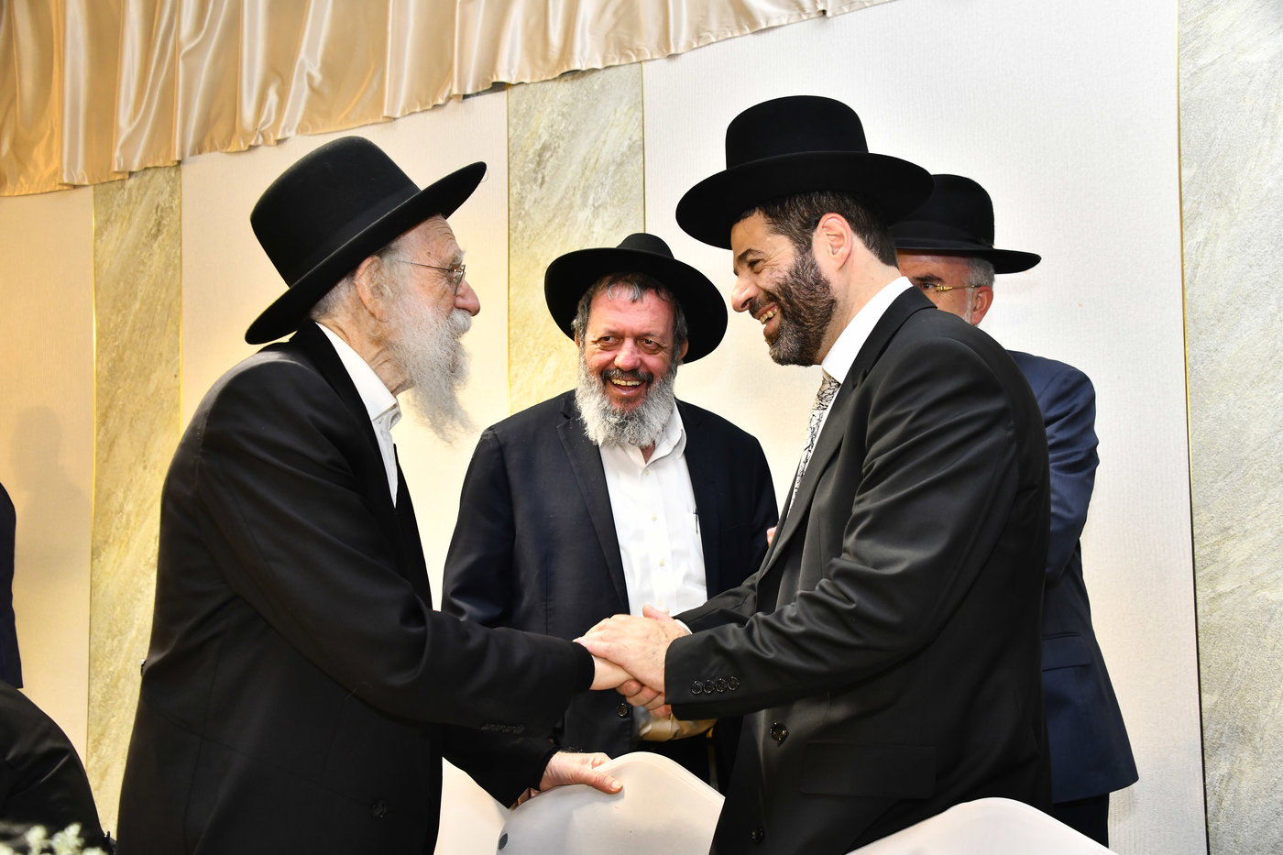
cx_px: 642
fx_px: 1354
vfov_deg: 35.0
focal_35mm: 38
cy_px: 428
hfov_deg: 50.7
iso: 1000
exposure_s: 1/125
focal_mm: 38
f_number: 5.6
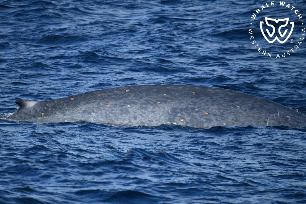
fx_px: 5099
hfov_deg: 3.4
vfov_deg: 2.3
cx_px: 153
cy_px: 102
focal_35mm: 600
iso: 1800
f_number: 6.3
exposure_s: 1/8000
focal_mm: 600
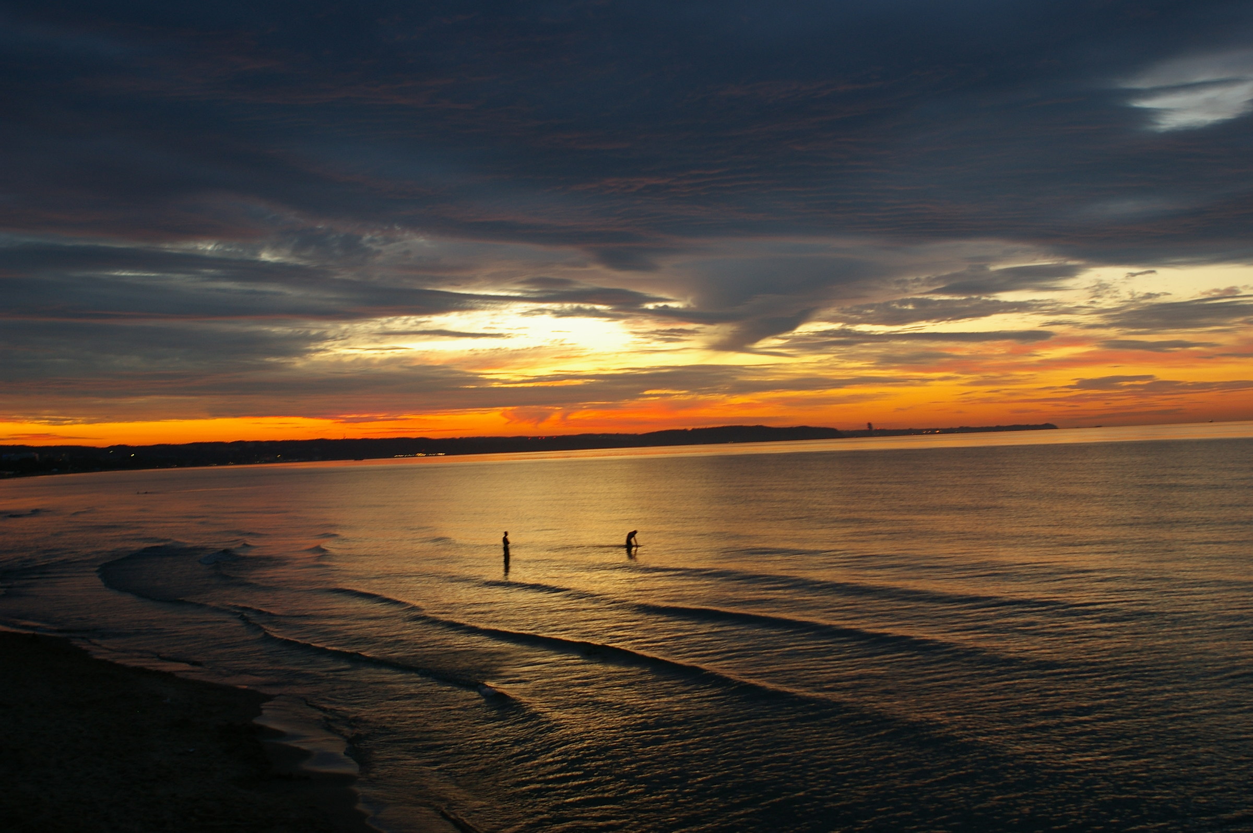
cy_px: 416
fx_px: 2608
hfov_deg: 27.0
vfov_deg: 18.2
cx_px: 626
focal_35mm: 75
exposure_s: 1/20
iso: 200
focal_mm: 50
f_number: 4.5
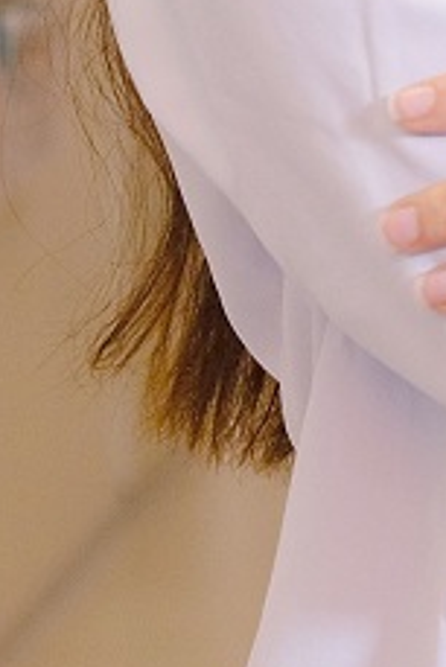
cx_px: 717
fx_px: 6642
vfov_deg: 5.7
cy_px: -473
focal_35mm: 358
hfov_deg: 3.8
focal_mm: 42.5
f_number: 4
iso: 1000
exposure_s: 1/60
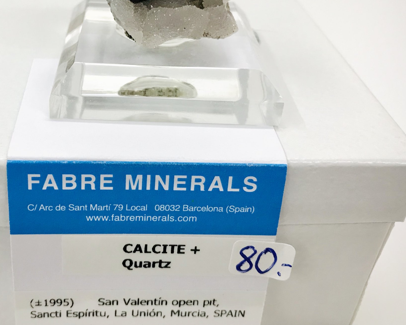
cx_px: 135
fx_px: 505
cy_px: 114
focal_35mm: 42
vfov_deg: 35.4
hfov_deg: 43.2
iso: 25
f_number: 1.8
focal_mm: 3.99
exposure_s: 1/33
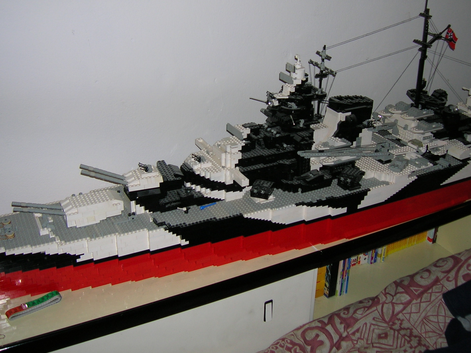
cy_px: 140
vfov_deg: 34.2
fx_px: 571
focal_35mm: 42
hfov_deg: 44.8
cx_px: 253
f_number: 2.9
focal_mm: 5.7
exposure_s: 1/60.1
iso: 50
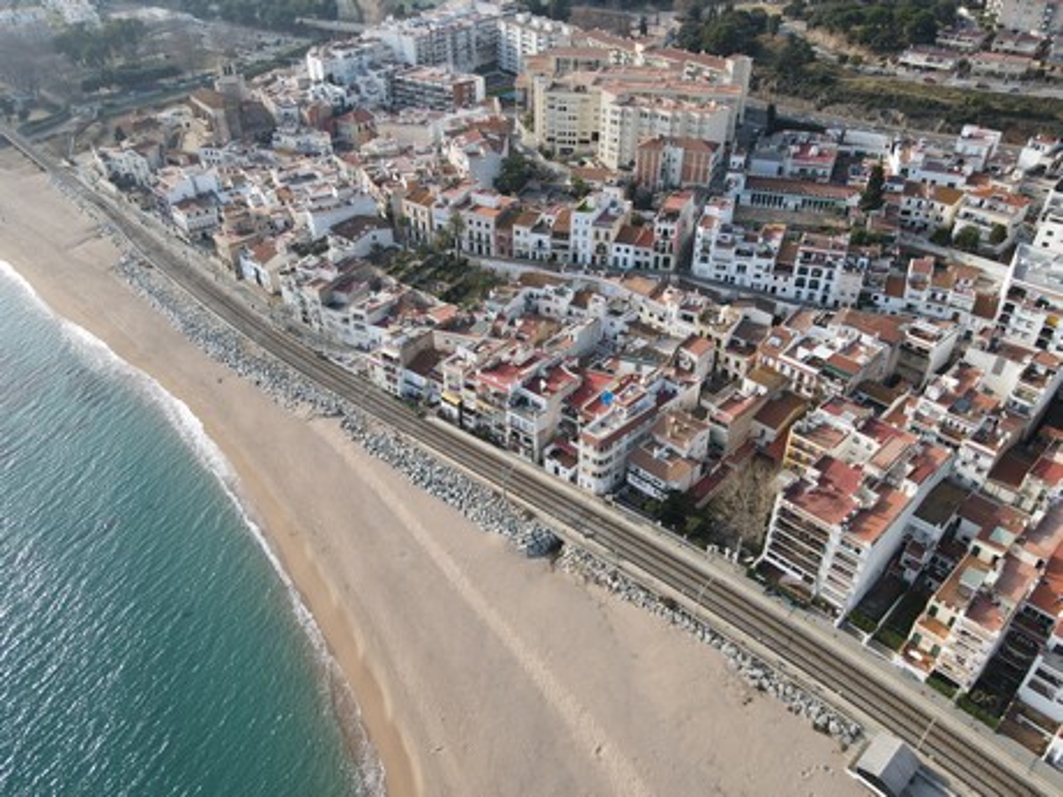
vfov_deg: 56.8
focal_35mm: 24
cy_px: 398
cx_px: 532
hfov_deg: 71.6
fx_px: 737
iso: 110
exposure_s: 1/350
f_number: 2.8
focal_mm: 4.5
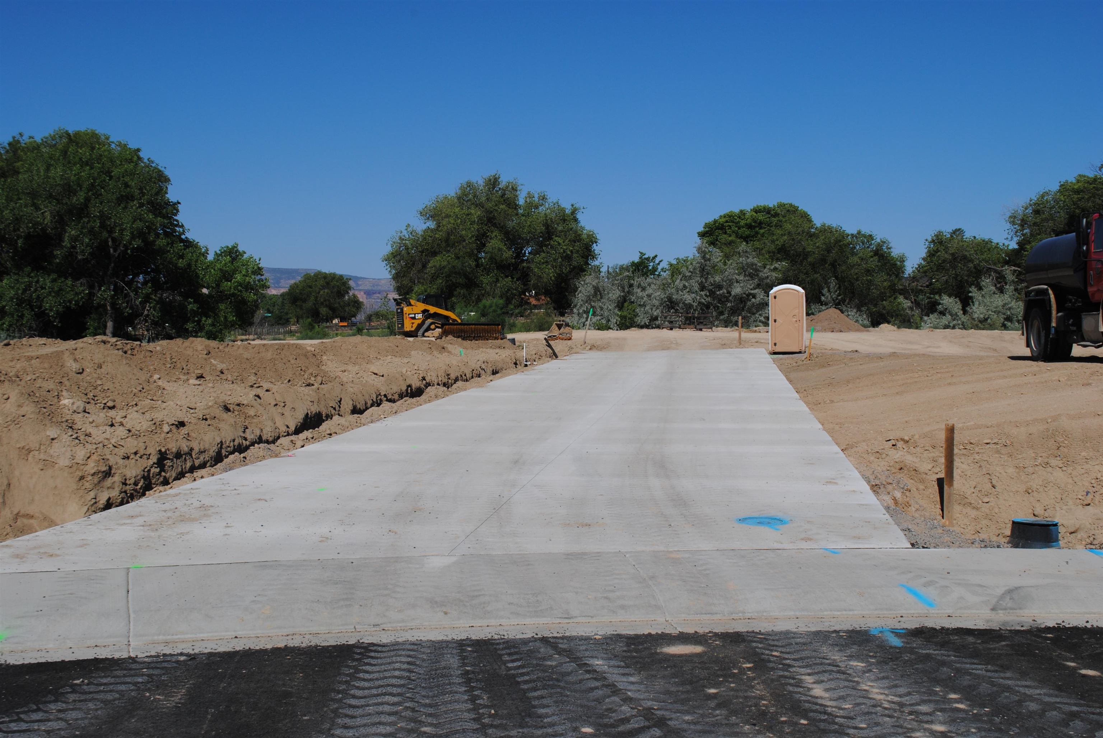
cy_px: 369
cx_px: 552
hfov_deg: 46.4
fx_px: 1288
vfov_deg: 32.0
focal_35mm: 42
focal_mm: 28
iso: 100
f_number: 9
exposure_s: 1/320
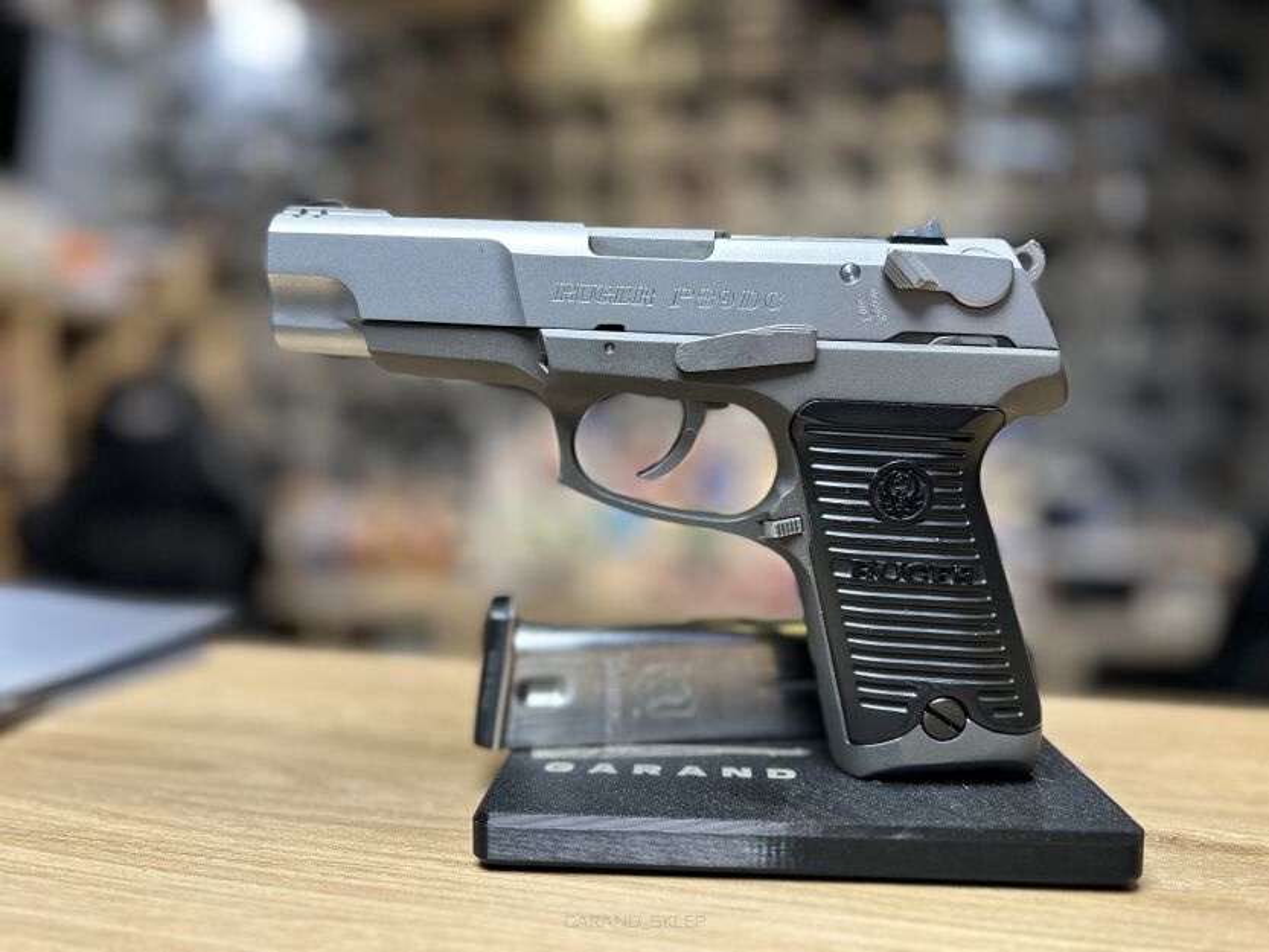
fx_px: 953
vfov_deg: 53.1
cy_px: 476
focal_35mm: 26
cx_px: 634
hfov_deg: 67.3
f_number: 1.5
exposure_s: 1/100
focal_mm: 5.7
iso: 125
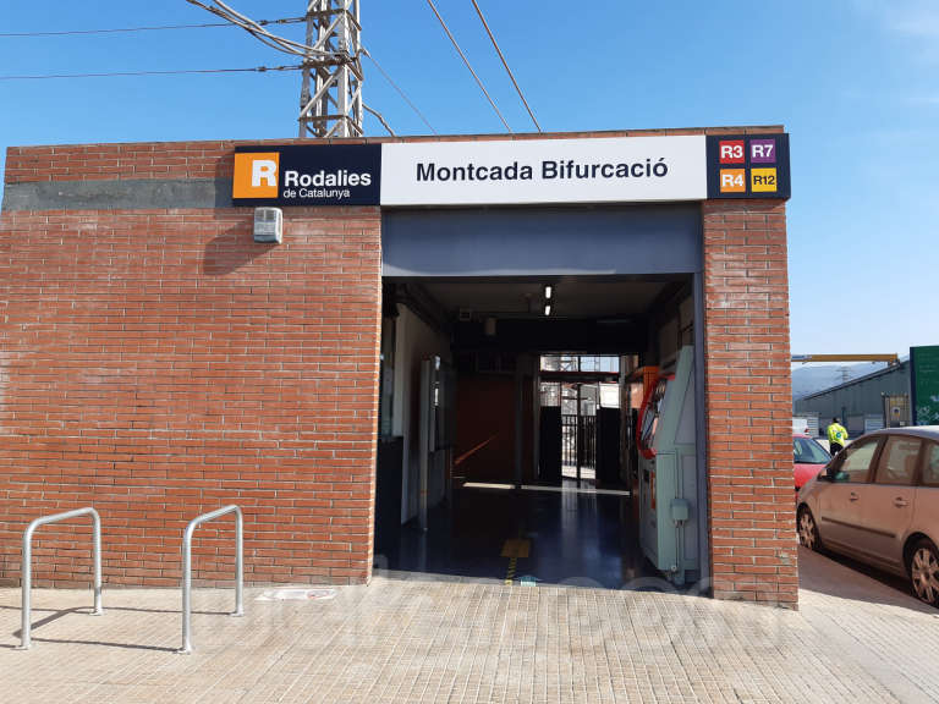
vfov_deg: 53.1
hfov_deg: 67.3
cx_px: 470
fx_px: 705
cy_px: 352
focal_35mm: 26
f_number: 1.7
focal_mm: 3.92
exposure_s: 1/1215
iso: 40
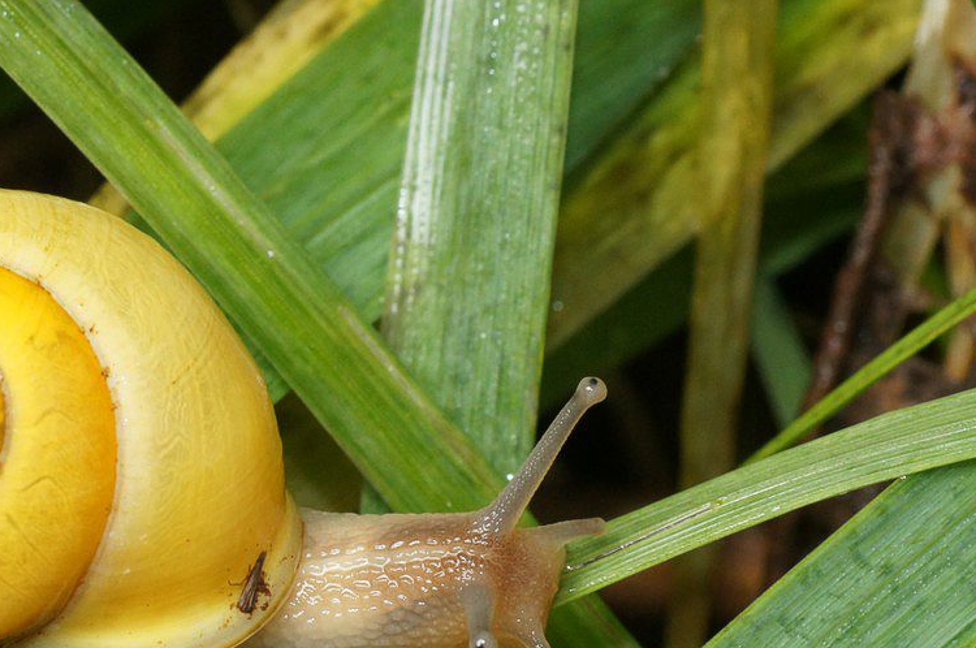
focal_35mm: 216
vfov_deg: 6.3
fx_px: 5848
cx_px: 245
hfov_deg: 9.5
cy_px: 511
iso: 1600
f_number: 16
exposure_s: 1/160
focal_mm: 90
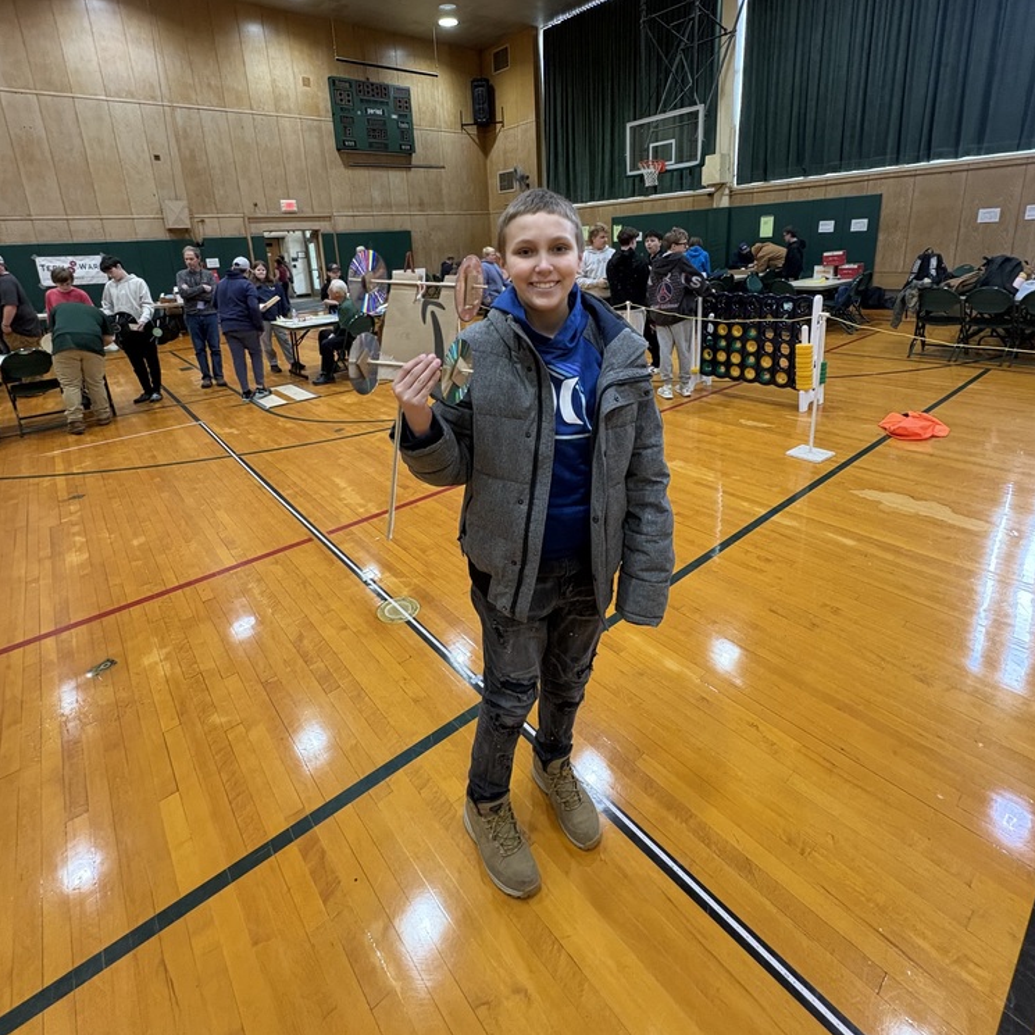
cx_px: 506
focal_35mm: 17
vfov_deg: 82.5
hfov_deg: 84.0
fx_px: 575
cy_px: 395
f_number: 2.2
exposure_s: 1/60
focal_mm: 2.22
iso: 400
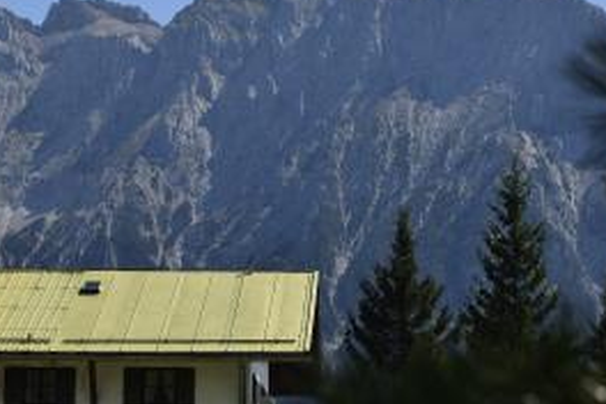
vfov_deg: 8.8
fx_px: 2625
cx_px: 397
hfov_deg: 13.2
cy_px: 127
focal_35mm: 156
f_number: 8
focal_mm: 55
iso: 100
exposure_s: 1/500
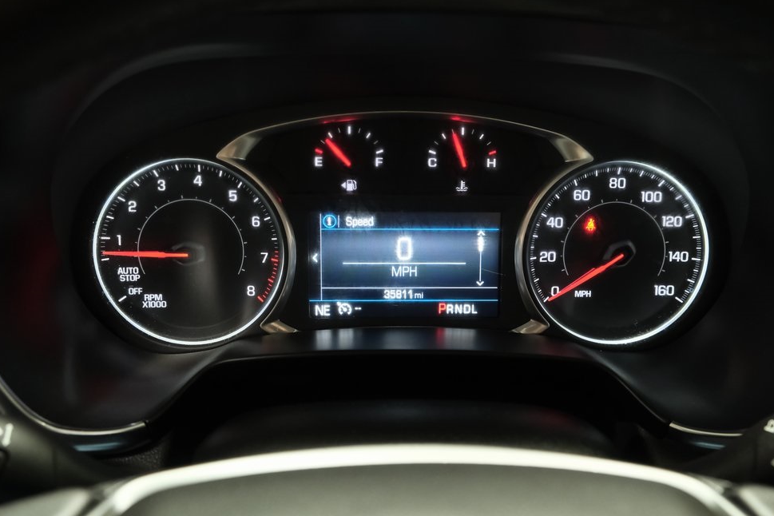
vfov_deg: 35.9
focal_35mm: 37
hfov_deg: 51.9
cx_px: 401
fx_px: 795
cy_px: 265
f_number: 5
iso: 3200
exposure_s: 1/40
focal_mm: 23.3
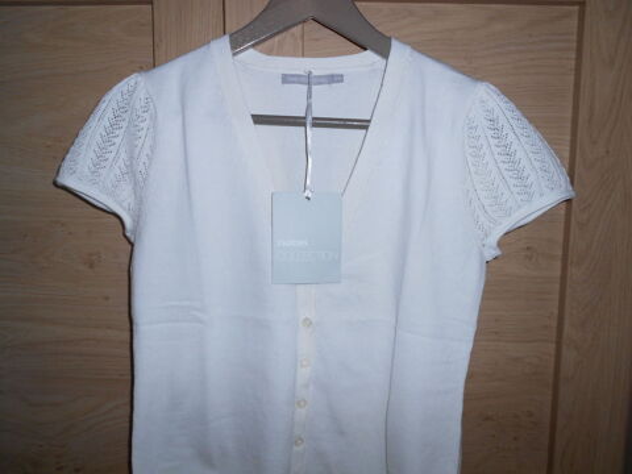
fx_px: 475
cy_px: 237
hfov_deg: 67.3
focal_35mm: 26
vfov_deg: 53.1
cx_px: 316
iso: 80
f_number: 3.2
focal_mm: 4.6
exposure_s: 1/25
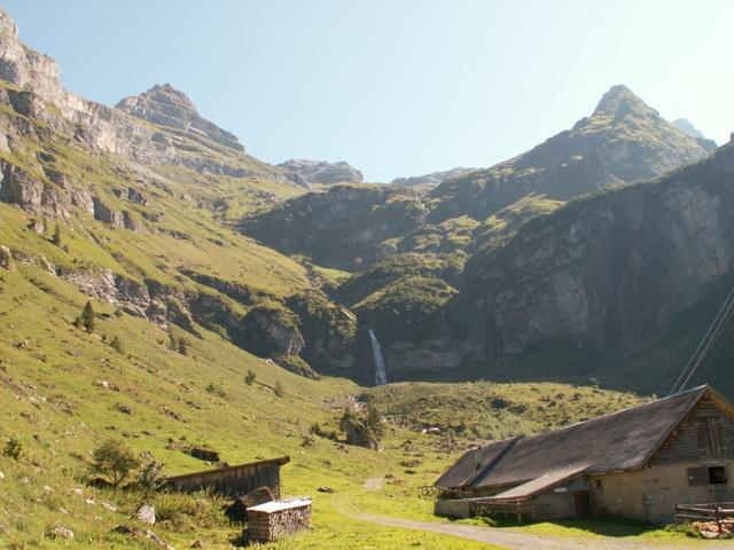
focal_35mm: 35
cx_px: 367
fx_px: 742
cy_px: 275
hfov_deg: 52.6
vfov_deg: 40.7
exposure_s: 1/125
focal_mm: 5.86
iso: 50
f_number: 5
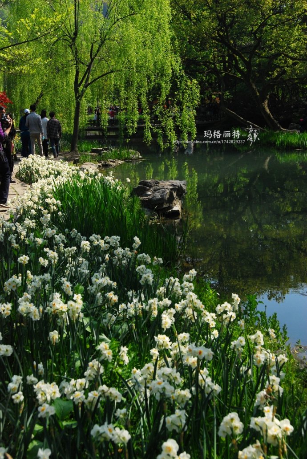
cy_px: 230
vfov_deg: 46.4
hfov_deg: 32.0
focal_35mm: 42
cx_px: 154
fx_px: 536
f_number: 7.1
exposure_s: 1/1000
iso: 320
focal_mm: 28
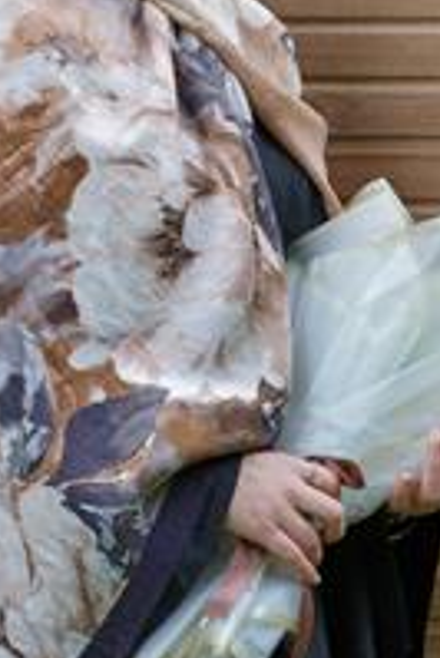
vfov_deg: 6.3
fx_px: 5984
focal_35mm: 327
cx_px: 112
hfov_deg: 4.2
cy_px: 169
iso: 200
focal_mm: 140
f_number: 4
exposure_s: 1/100
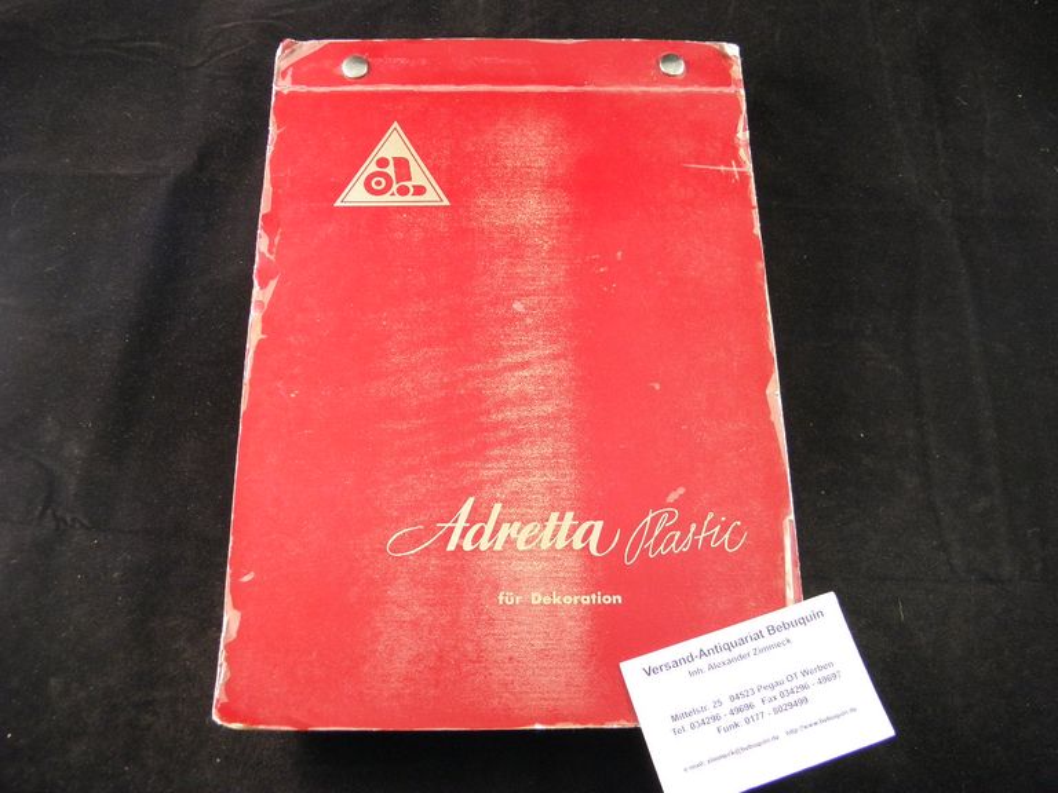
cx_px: 529
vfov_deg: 46.8
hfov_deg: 60.0
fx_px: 917
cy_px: 396
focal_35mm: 30
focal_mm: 5.5
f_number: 3.6
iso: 200
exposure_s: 1/15
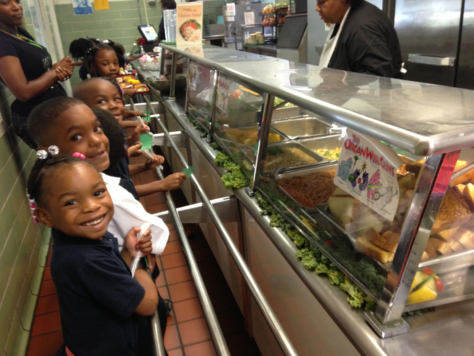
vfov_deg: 42.9
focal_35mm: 33
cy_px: 178
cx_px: 237
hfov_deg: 55.4
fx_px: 452
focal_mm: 4.13
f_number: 2.4
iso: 250
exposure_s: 1/20
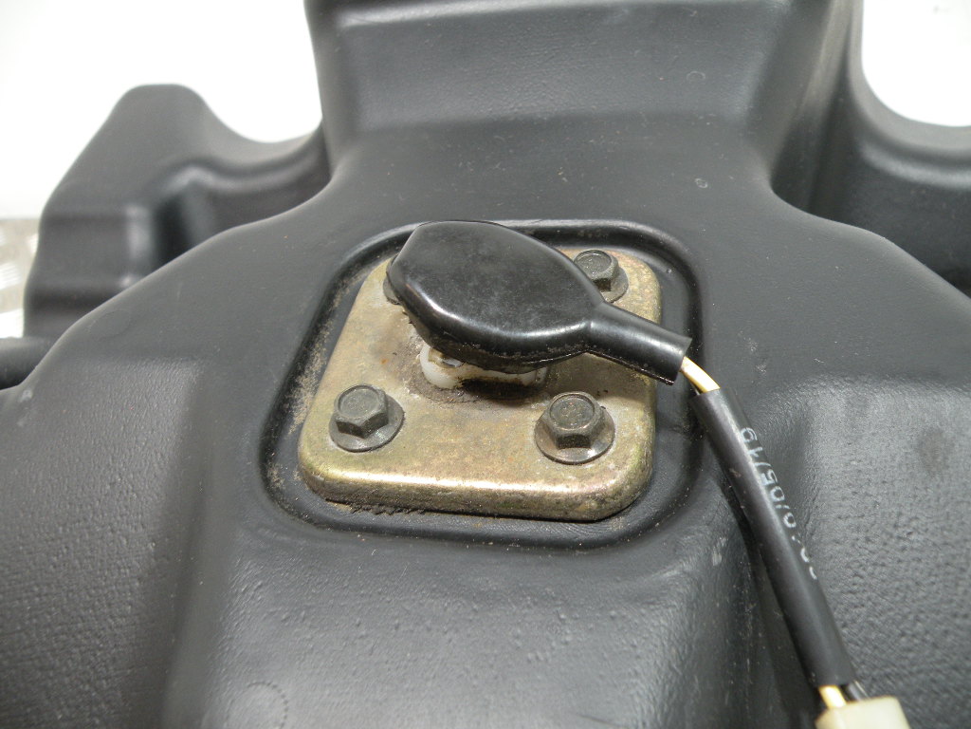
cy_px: 364
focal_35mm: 27
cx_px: 486
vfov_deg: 51.4
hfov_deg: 65.3
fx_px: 757
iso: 156
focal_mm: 4.7
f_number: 2.8
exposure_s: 1/69.7
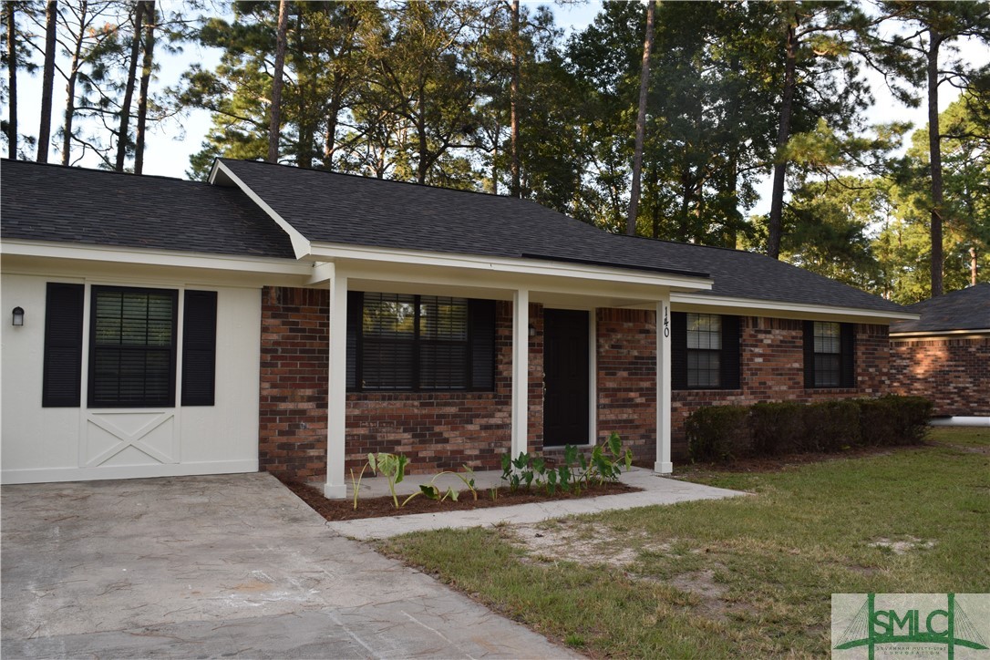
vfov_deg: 47.9
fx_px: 742
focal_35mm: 27
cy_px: 330
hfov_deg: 67.4
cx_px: 495
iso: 400
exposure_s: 1/200
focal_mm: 18
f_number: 7.1
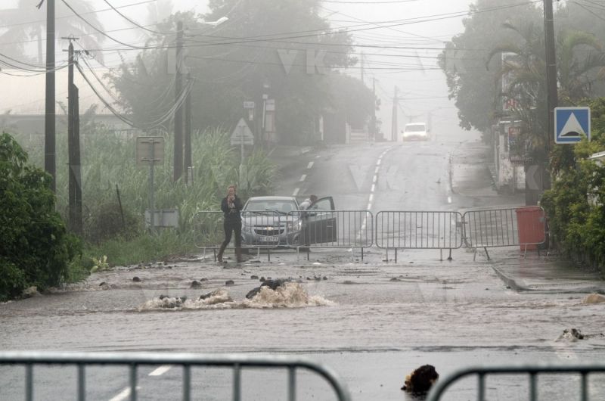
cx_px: 302
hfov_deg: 11.3
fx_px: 3069
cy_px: 200
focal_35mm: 183
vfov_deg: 7.5
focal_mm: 122
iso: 500
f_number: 8
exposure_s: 1/500
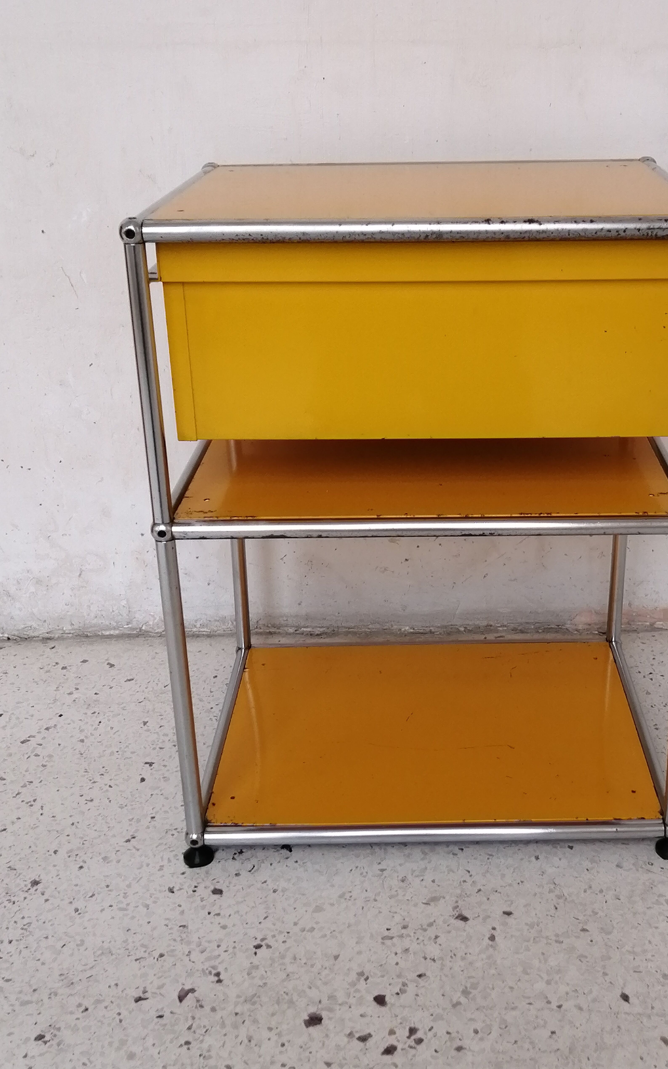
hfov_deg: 31.8
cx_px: 431
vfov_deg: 49.3
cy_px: 522
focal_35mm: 40
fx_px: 1165
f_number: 1.8
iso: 50
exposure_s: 1/50
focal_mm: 3.62
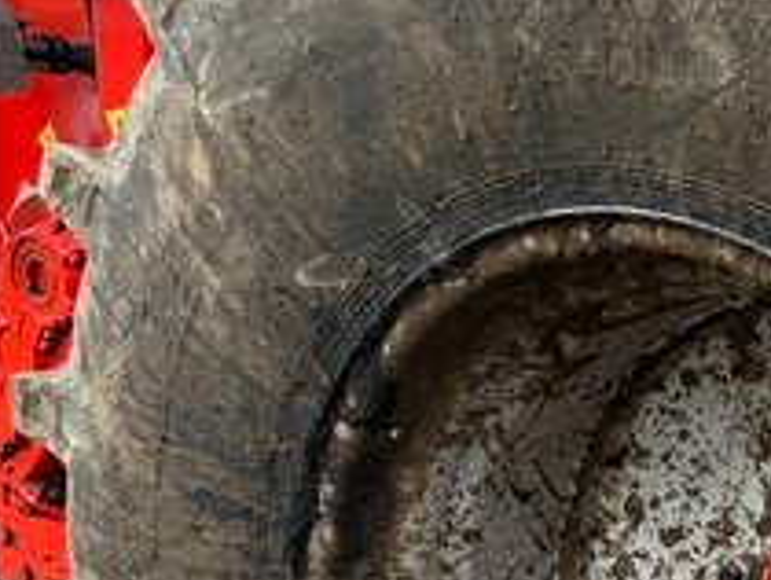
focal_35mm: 80
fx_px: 1784
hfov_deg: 21.9
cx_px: 1006
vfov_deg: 17.9
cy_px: 604
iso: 80
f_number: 1.78
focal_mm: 6.76
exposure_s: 1/440
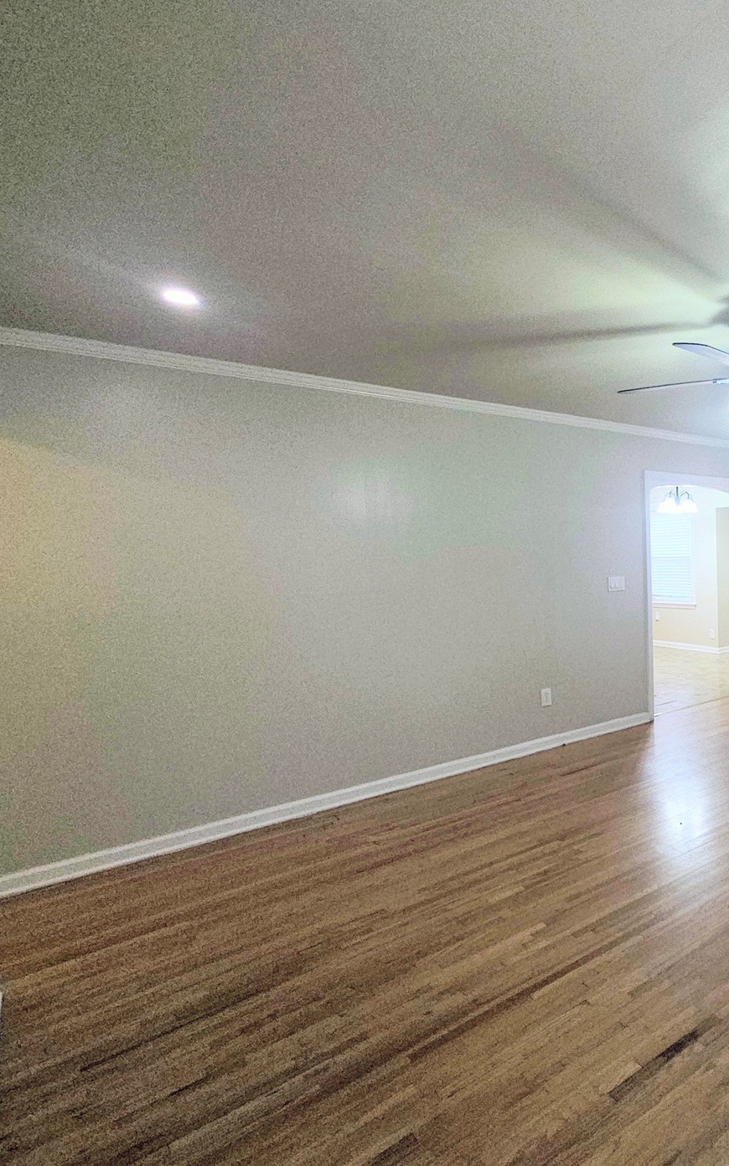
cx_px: 690
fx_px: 604
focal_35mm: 19
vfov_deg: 88.0
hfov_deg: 52.5
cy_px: 570
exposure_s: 1/60
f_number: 2.2
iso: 100
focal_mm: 2.2
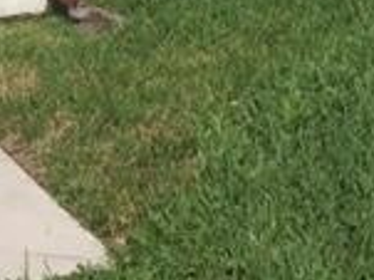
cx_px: 354
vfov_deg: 10.8
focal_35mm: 123
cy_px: -310
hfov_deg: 15.8
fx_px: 1328
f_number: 2.2
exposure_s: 1/5650
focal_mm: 4.15
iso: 32
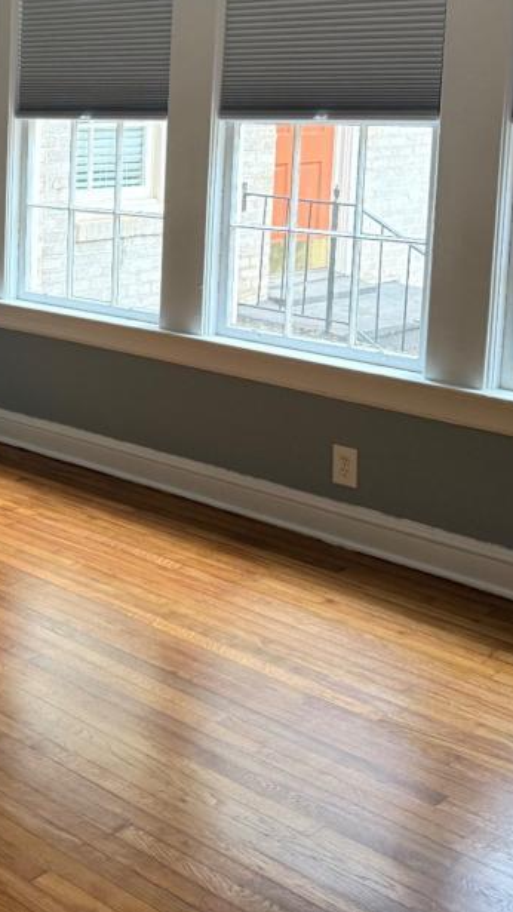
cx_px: -55
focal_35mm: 51
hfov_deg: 22.2
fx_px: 1233
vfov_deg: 39.7
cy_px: 249
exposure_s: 1/60
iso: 250
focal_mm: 6.76
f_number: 1.78
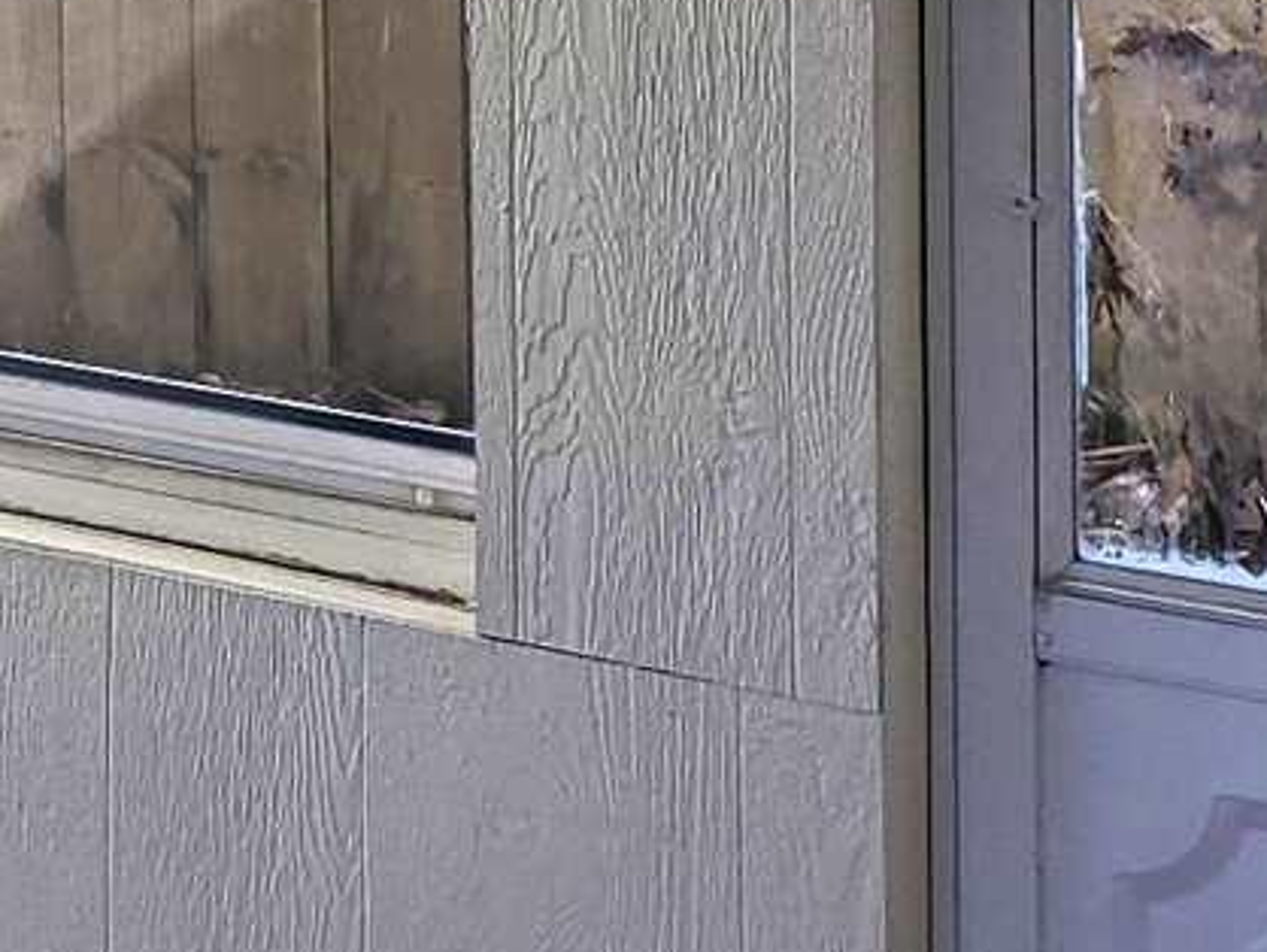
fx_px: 6189
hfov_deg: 10.4
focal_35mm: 169
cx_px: -1555
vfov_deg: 8.2
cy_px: -1161
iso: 20
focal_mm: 6.3
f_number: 1.7
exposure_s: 1/120
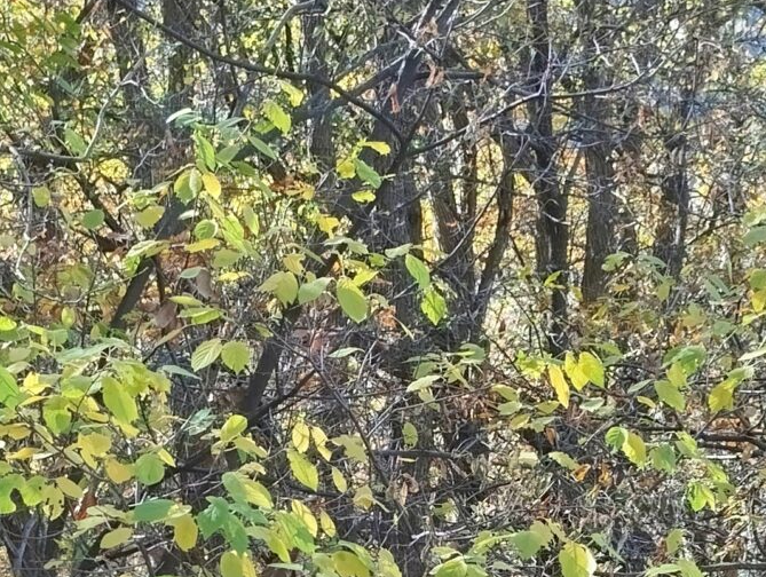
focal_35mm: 88
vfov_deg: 15.4
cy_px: 895
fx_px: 1950
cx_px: 347
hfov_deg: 22.2
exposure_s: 1/100
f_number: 1.6
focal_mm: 6.14
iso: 125
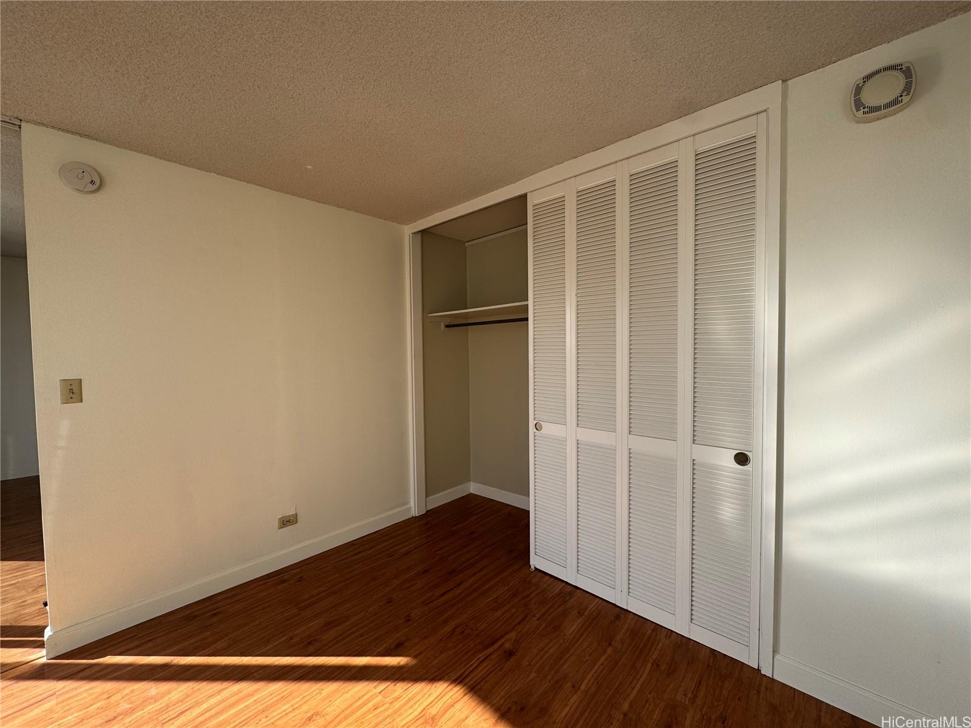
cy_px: 364
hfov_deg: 102.1
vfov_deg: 85.7
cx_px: 486
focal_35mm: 14
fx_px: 393
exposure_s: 1/351
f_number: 2.2
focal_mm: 2.22
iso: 40
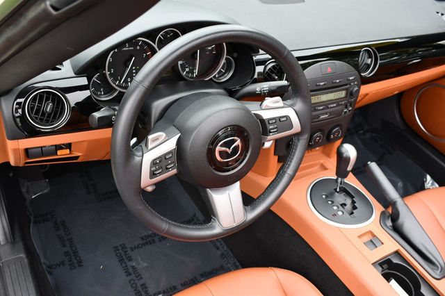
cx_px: 222
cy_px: 148
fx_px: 408
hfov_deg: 57.2
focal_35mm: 33
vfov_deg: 39.9
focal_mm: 22
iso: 400
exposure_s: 1/250
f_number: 5.6
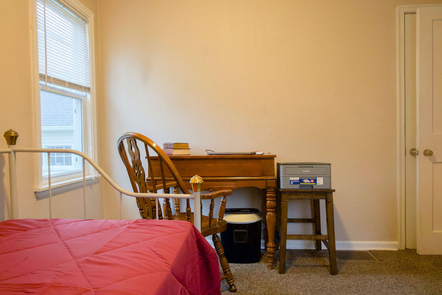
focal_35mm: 25
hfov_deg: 71.5
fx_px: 307
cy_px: 148
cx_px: 221
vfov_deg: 51.3
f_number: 7.1
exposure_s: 1/5
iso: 1000
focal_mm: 17
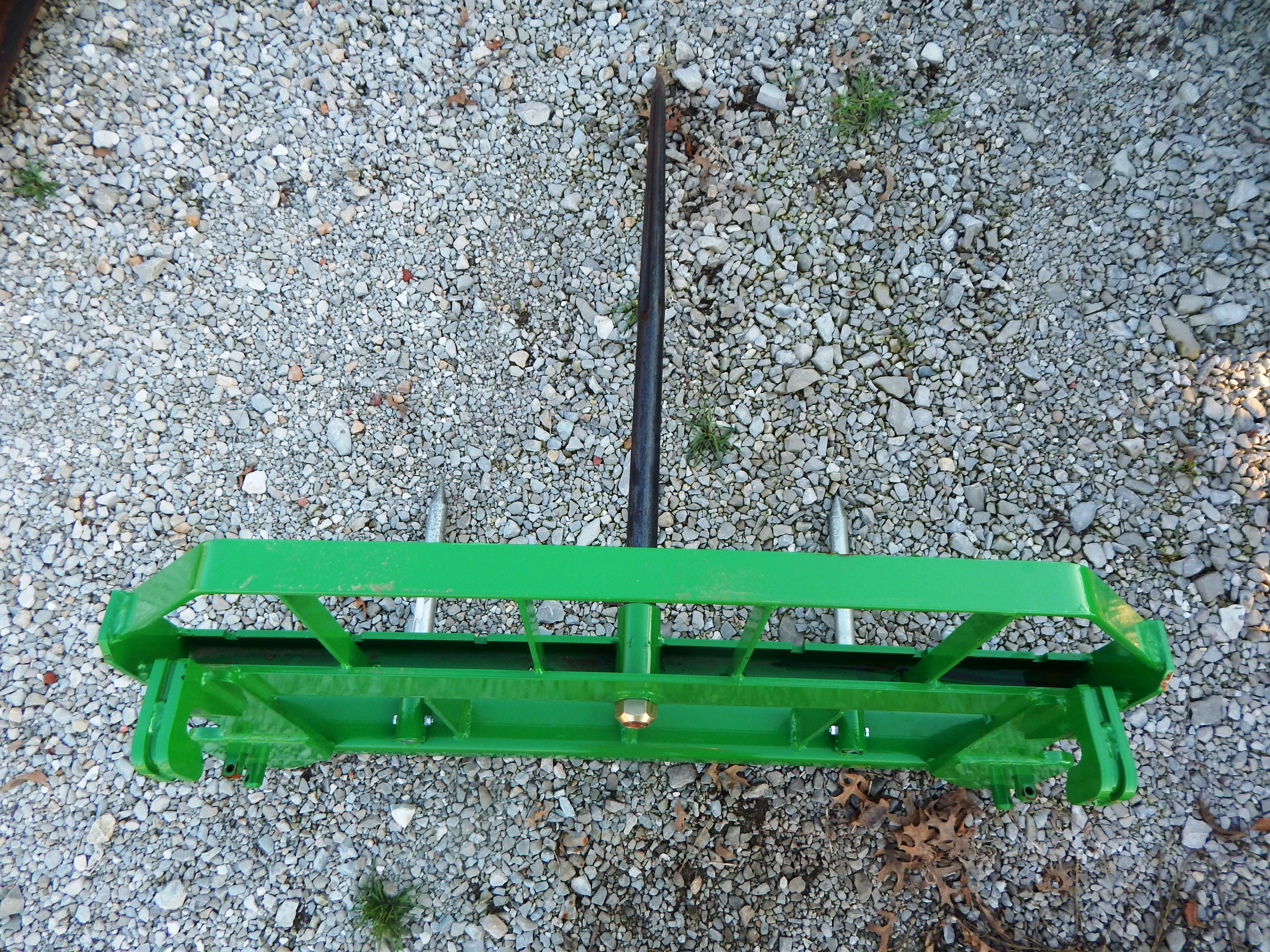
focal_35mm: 22
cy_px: 476
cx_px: 635
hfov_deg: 76.4
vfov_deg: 61.1
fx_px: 807
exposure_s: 1/100
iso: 125
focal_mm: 4
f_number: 3
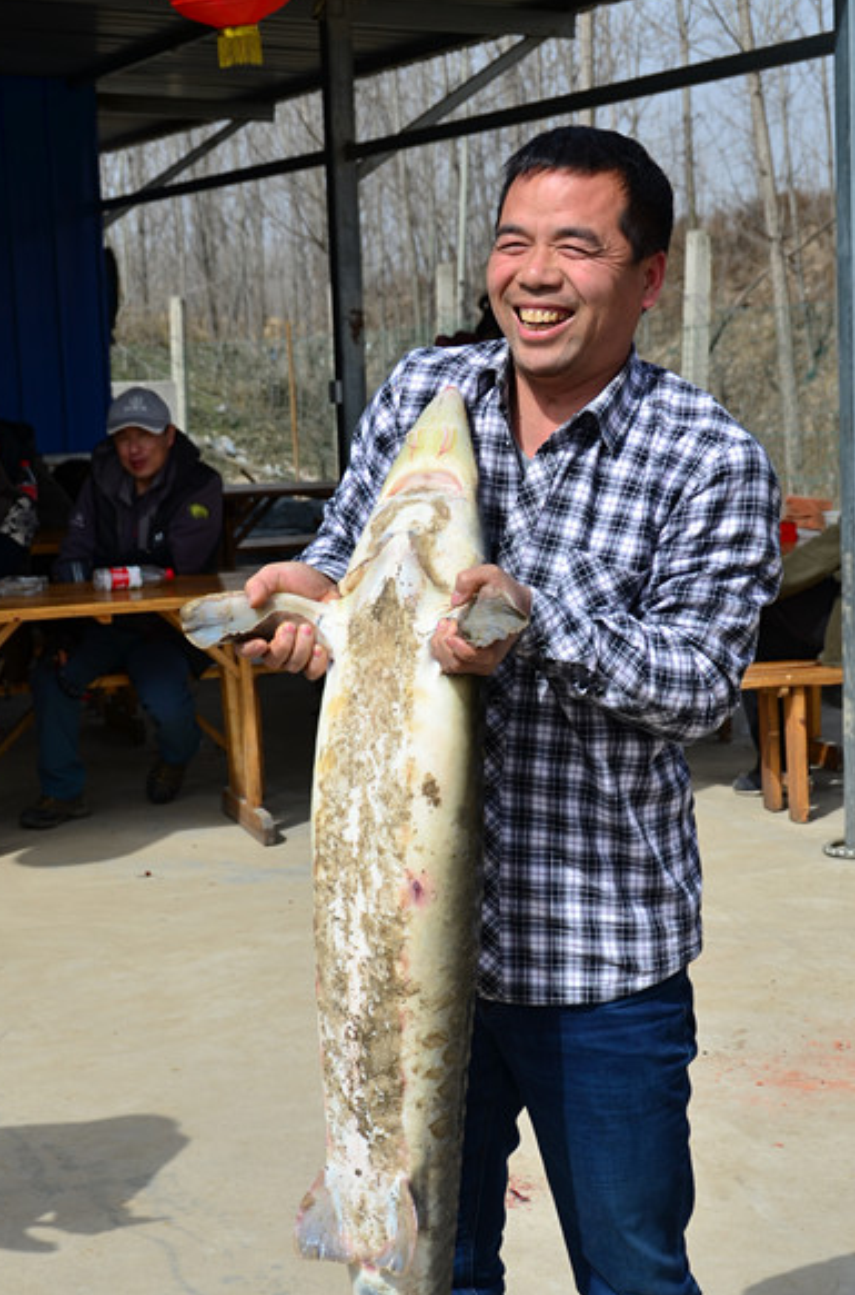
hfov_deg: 19.3
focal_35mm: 70
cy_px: 840
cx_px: 503
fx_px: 2510
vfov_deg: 28.8
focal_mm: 34
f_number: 7.1
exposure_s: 1/500
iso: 100
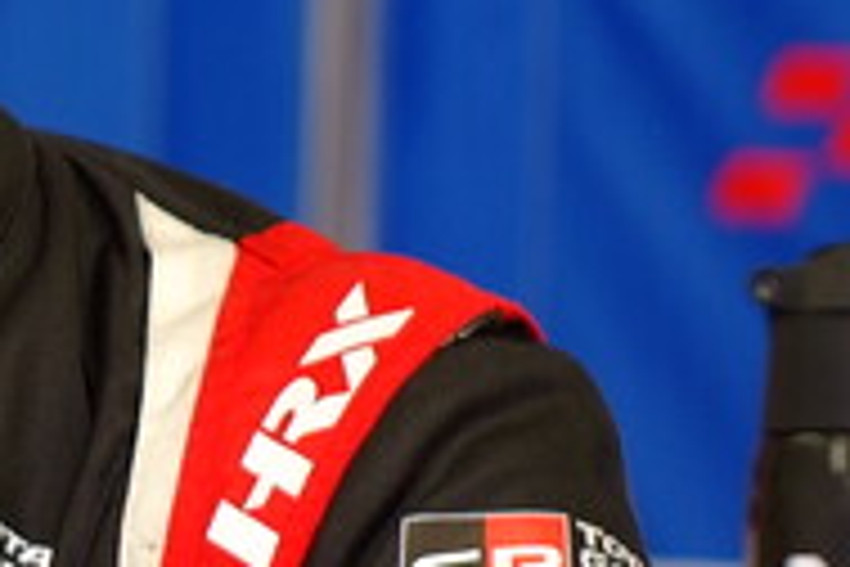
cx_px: -477
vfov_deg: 1.5
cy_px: -9
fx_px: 21602
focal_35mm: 915
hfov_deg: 2.3
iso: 400
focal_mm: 160
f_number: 2.8
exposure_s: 1/250
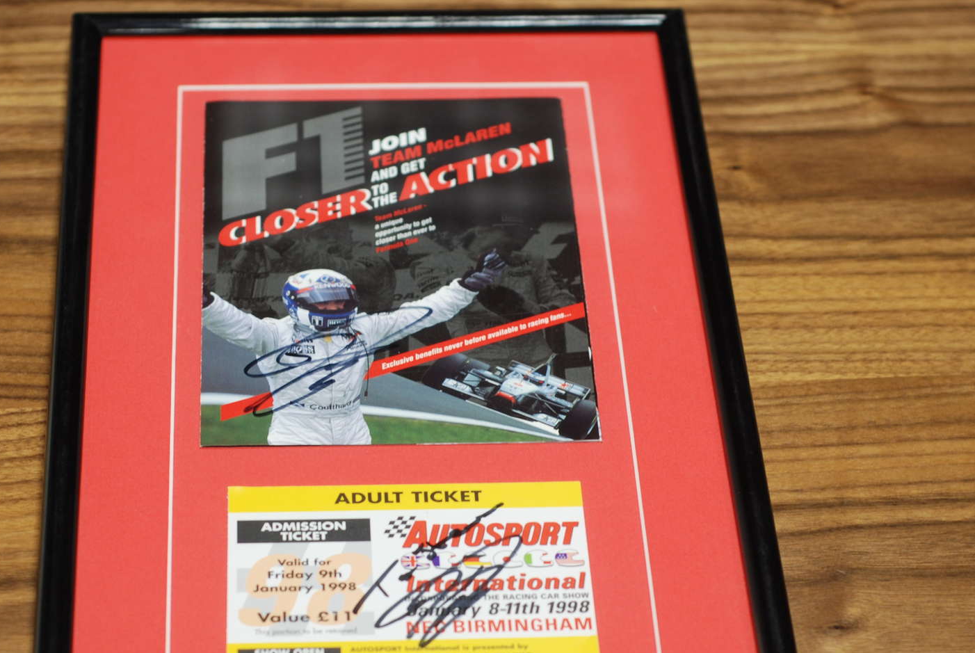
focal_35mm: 107
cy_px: 459
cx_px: 440
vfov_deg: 12.8
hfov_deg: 19.1
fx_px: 2902
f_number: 3.2
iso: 100
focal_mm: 50
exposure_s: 1/8
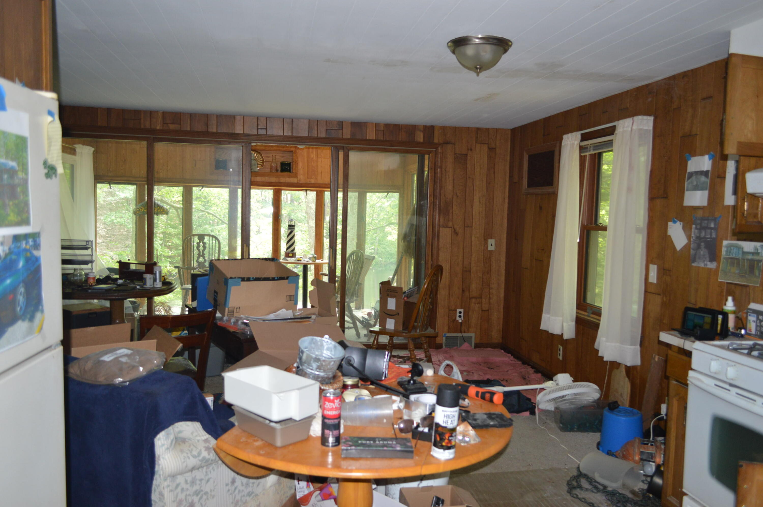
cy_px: 254
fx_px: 572
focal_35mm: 27
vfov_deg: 47.8
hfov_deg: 67.4
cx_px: 382
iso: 450
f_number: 3.5
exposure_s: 1/60
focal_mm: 18
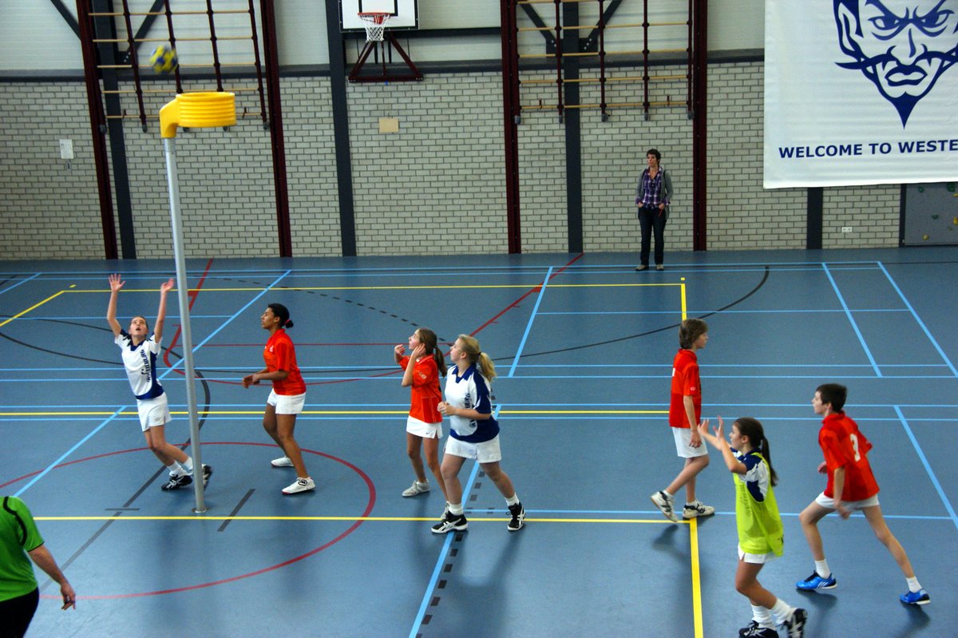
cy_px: 319
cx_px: 479
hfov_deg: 37.9
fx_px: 1396
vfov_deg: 25.7
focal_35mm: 52
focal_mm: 35
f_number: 5.6
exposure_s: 1/100
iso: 800
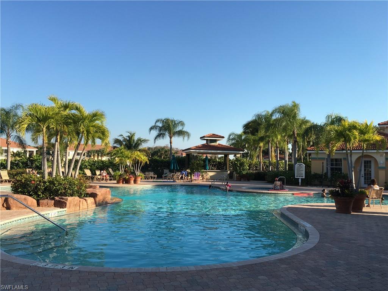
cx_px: 194
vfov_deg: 48.2
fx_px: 325
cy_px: 146
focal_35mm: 29
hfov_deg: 61.7
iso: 25
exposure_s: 1/874
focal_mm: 4.15
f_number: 2.2
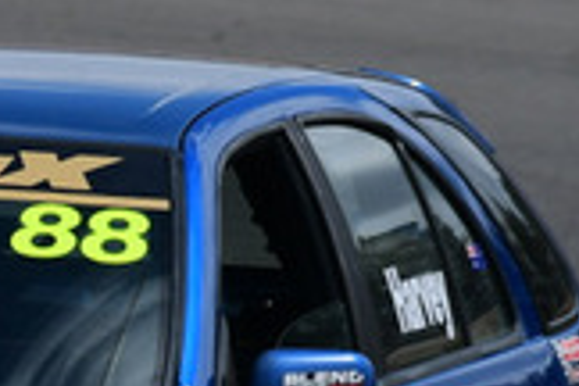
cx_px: -161
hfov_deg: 0.6
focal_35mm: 3417
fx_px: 54952
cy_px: 114
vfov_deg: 0.4
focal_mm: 460
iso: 200
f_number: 10
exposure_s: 1/640
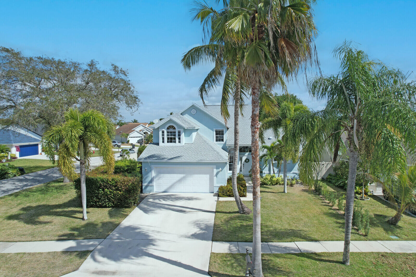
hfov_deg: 78.6
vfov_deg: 57.2
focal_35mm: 22
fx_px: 254
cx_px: 208
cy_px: 138
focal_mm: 8.38
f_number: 2.8
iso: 140
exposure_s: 1/3000
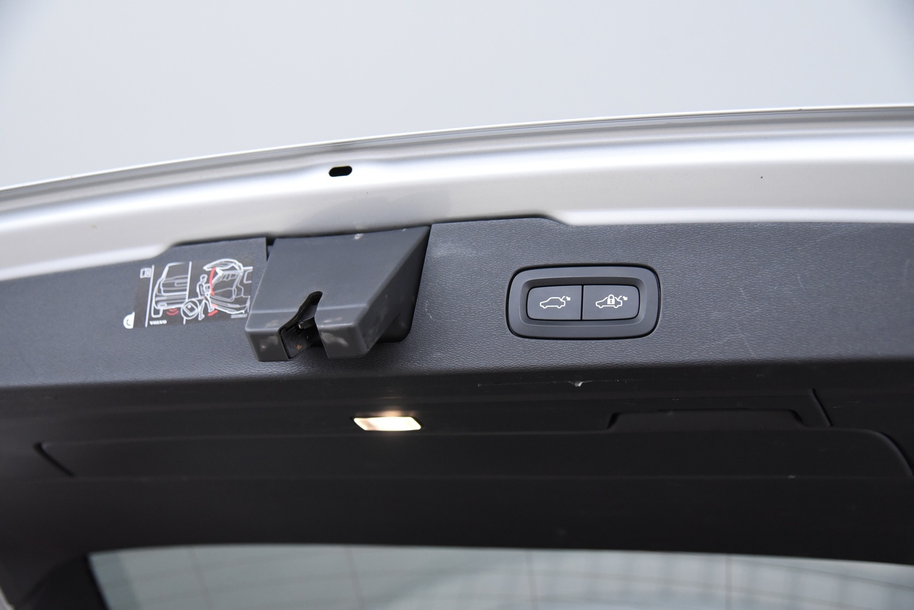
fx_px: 965
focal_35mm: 38
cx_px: 457
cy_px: 305
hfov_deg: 50.7
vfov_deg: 35.1
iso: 4000
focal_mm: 38
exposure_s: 1/160
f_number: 4
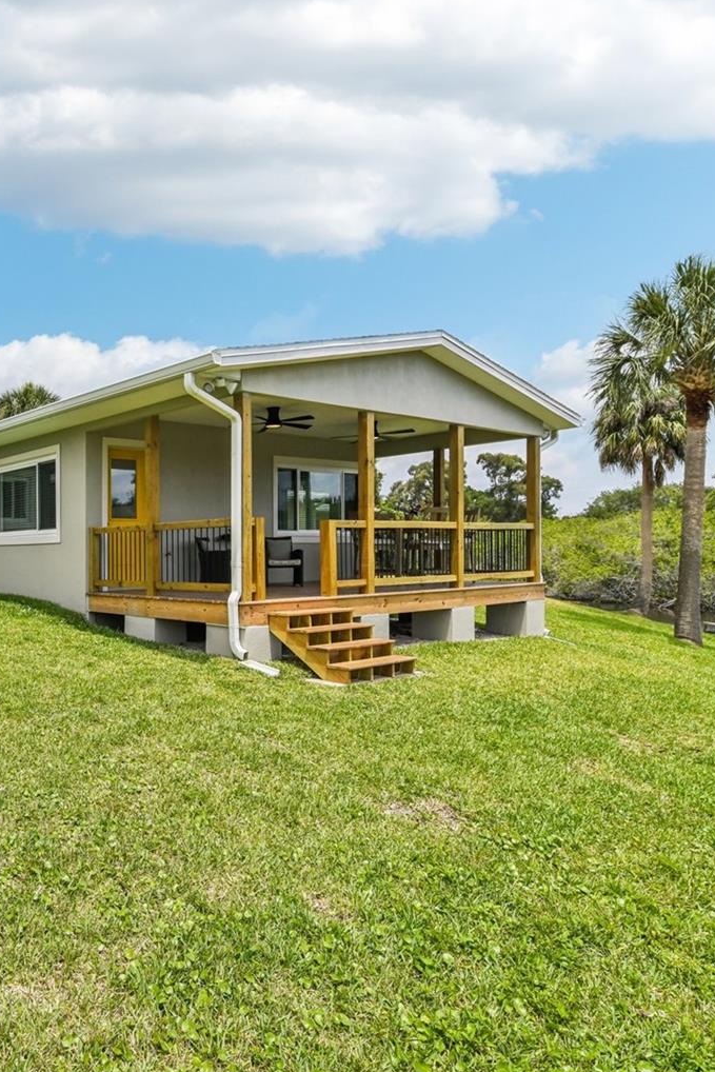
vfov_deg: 78.5
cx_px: -13
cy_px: 516
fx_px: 655
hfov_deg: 46.9
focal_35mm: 22
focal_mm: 14
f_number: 8
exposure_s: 1/800
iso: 400
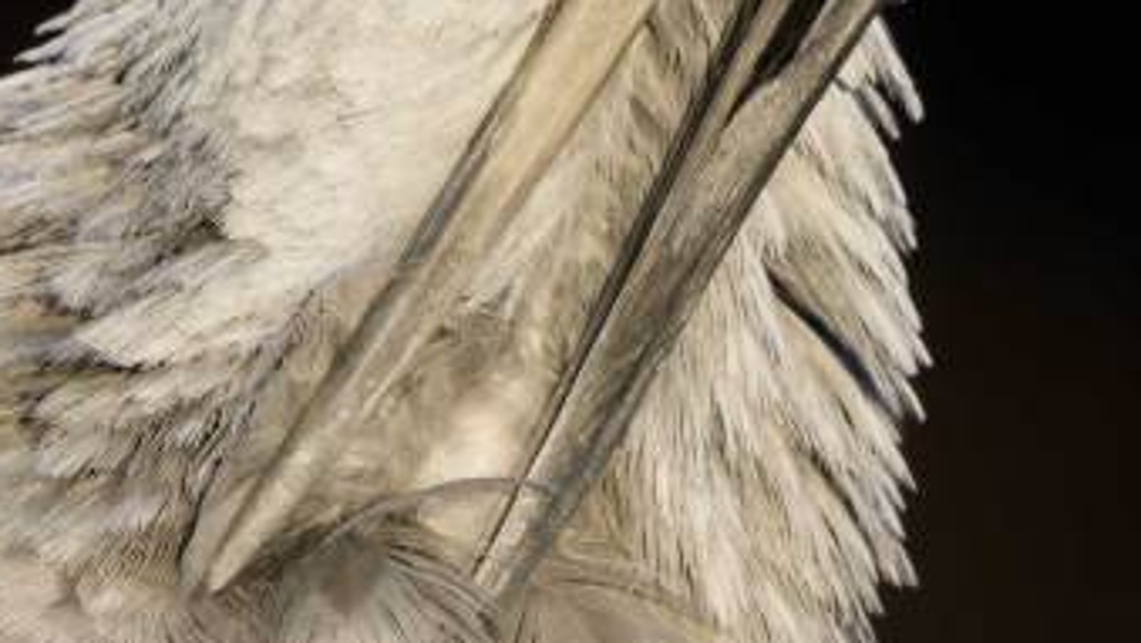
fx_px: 94190
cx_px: 862
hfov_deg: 0.7
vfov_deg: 0.4
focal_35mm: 3112
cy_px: -431
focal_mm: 1120
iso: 3200
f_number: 11
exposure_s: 1/1600
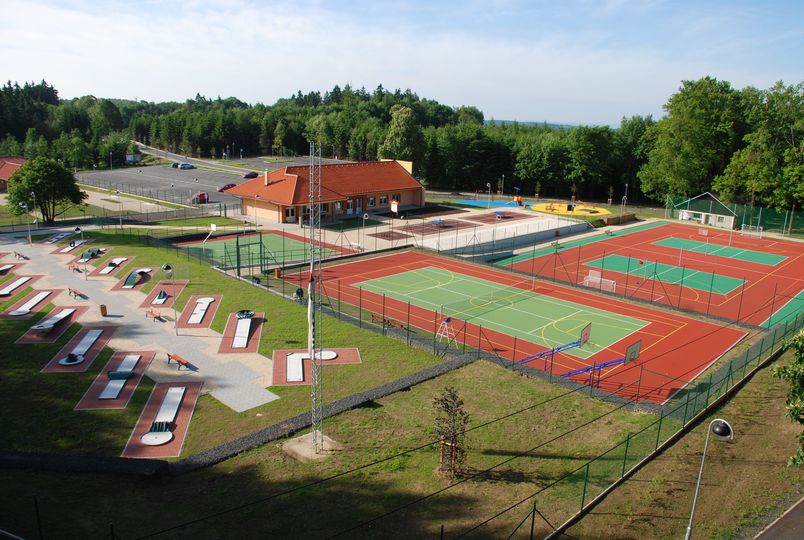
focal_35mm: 27
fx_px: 604
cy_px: 270
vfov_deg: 48.1
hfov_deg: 67.3
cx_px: 402
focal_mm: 18
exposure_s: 1/250
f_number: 8
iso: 200
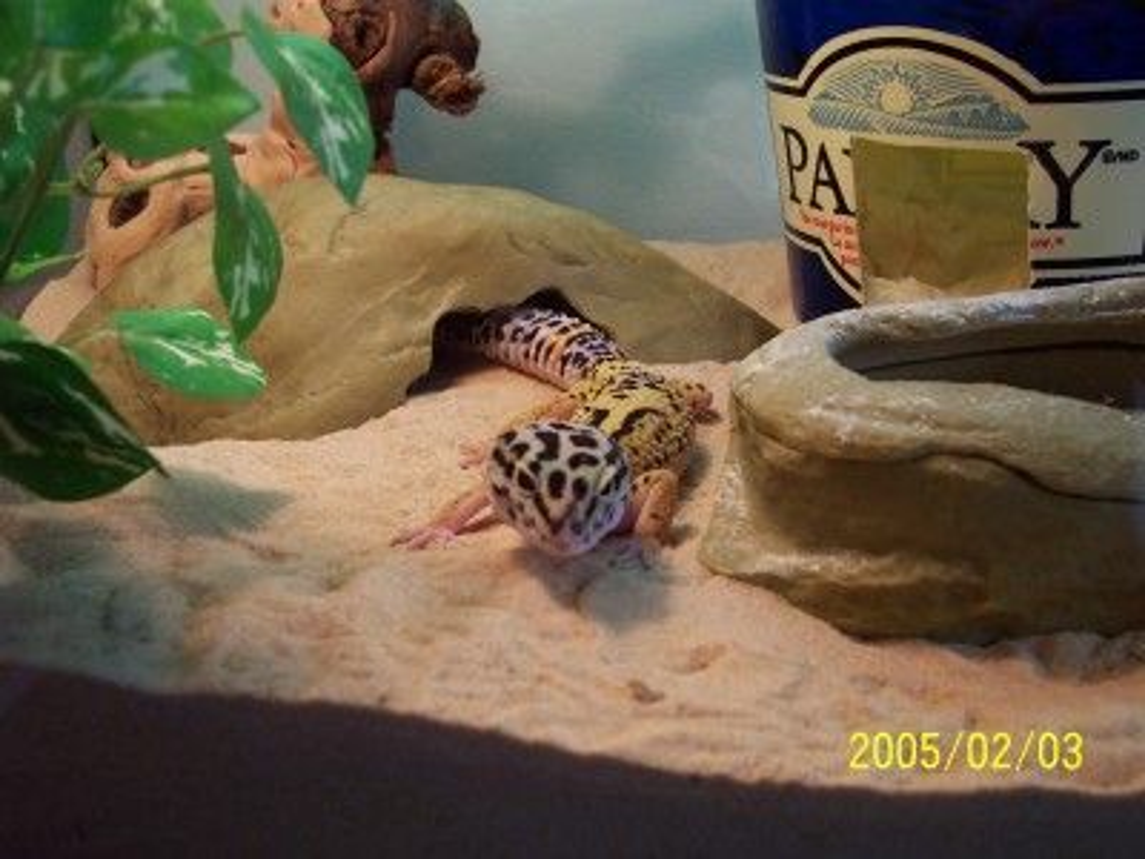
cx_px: 572
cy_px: 430
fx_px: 1224
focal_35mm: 37
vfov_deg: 38.7
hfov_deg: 50.1
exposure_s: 1/60
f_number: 2.8
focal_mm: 5.6
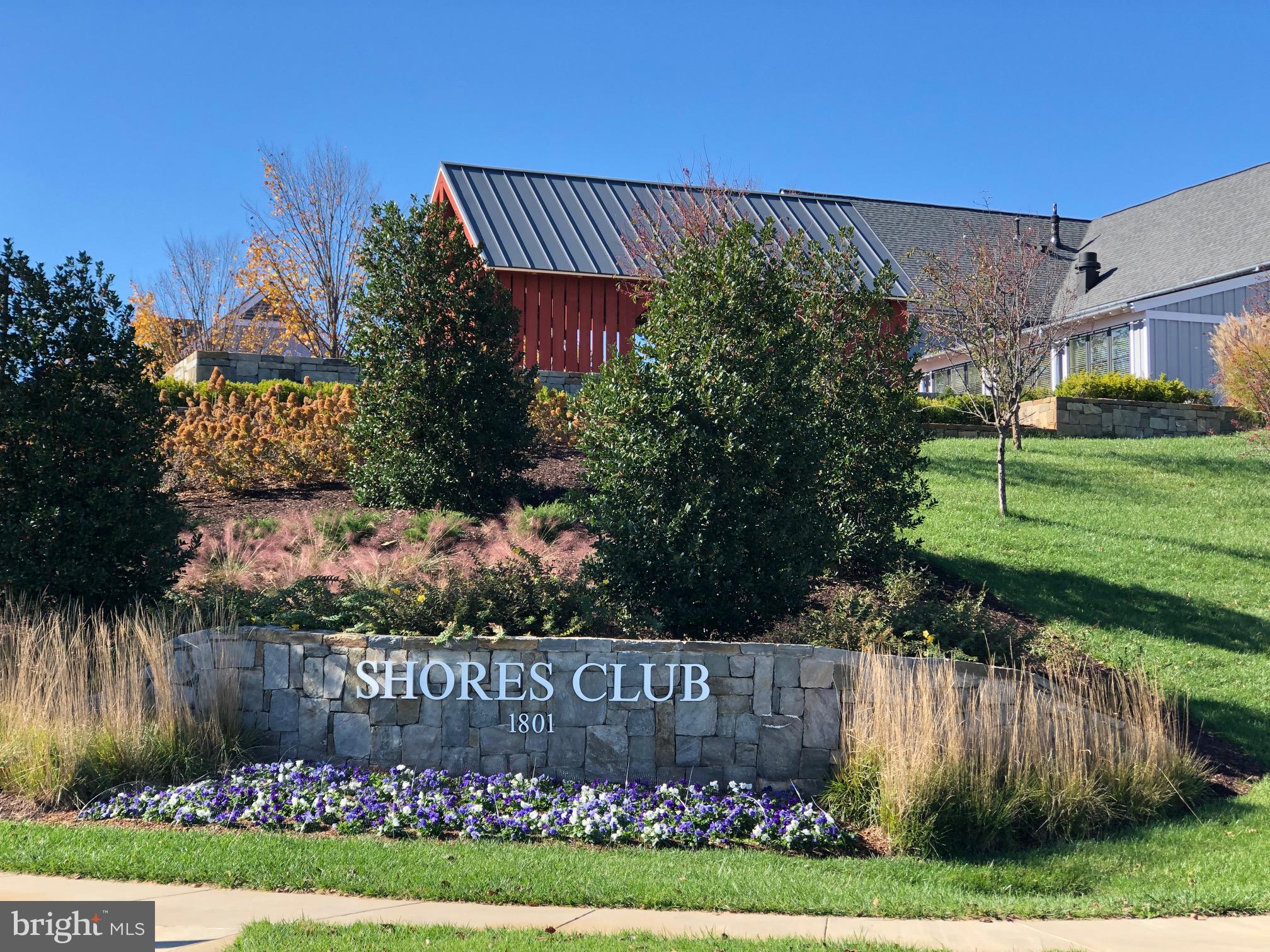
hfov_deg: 33.8
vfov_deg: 25.7
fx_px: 2091
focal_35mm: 57
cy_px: 476
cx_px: 635
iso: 20
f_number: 2.8
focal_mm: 6.6
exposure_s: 1/244
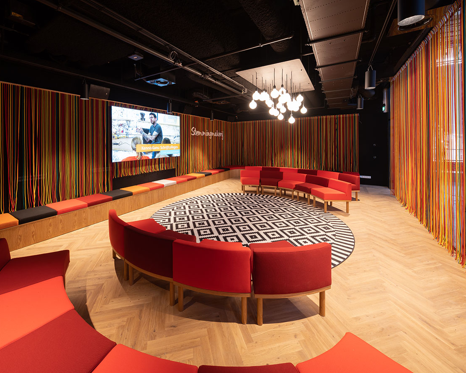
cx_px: 215
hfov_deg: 80.2
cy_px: 188
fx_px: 276
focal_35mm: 20
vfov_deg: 68.1
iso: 200
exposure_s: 1/8
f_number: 4
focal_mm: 24
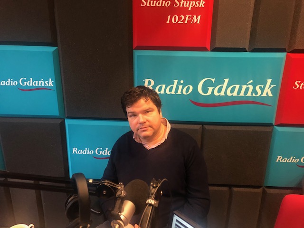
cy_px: 114
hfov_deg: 63.4
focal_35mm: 28
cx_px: 152
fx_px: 246
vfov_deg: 49.7
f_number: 1.8
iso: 100
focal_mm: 4
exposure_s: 1/13
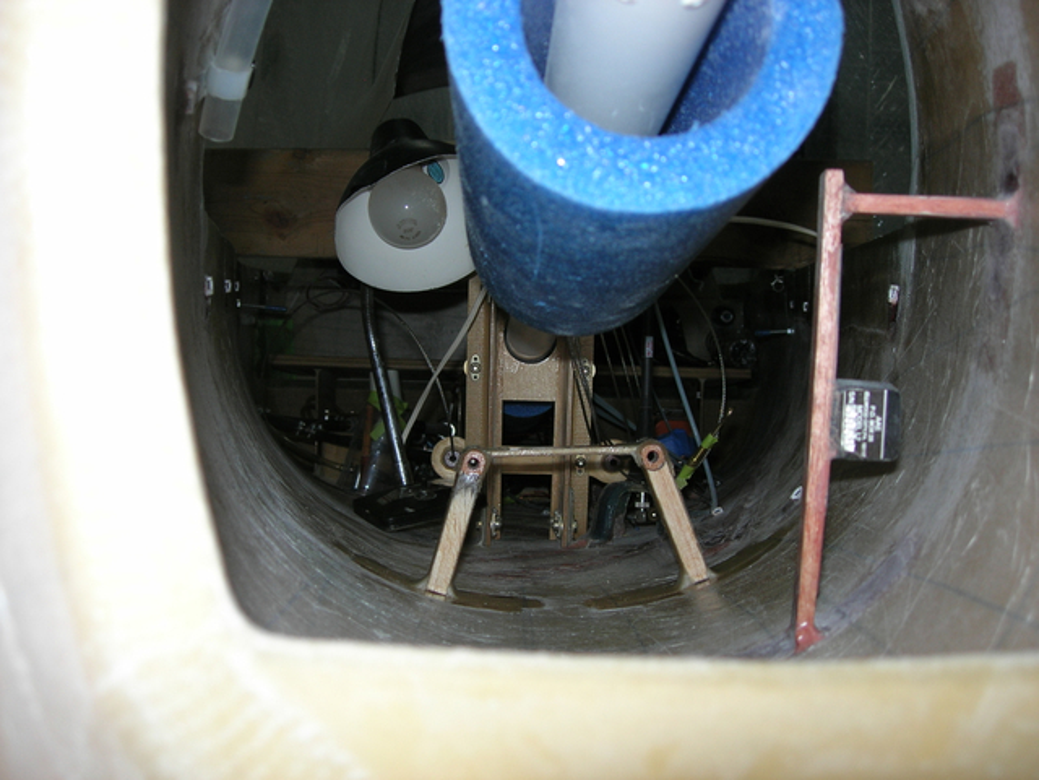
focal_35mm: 38
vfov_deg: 37.7
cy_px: 390
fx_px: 1141
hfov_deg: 49.0
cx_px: 520
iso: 64
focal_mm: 7.8
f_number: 2.8
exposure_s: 1/60.1
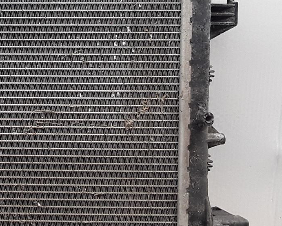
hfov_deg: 20.7
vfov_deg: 18.8
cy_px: 55
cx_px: -120
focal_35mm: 81
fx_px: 676
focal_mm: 2.91
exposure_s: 1/50
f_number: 1.9
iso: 50
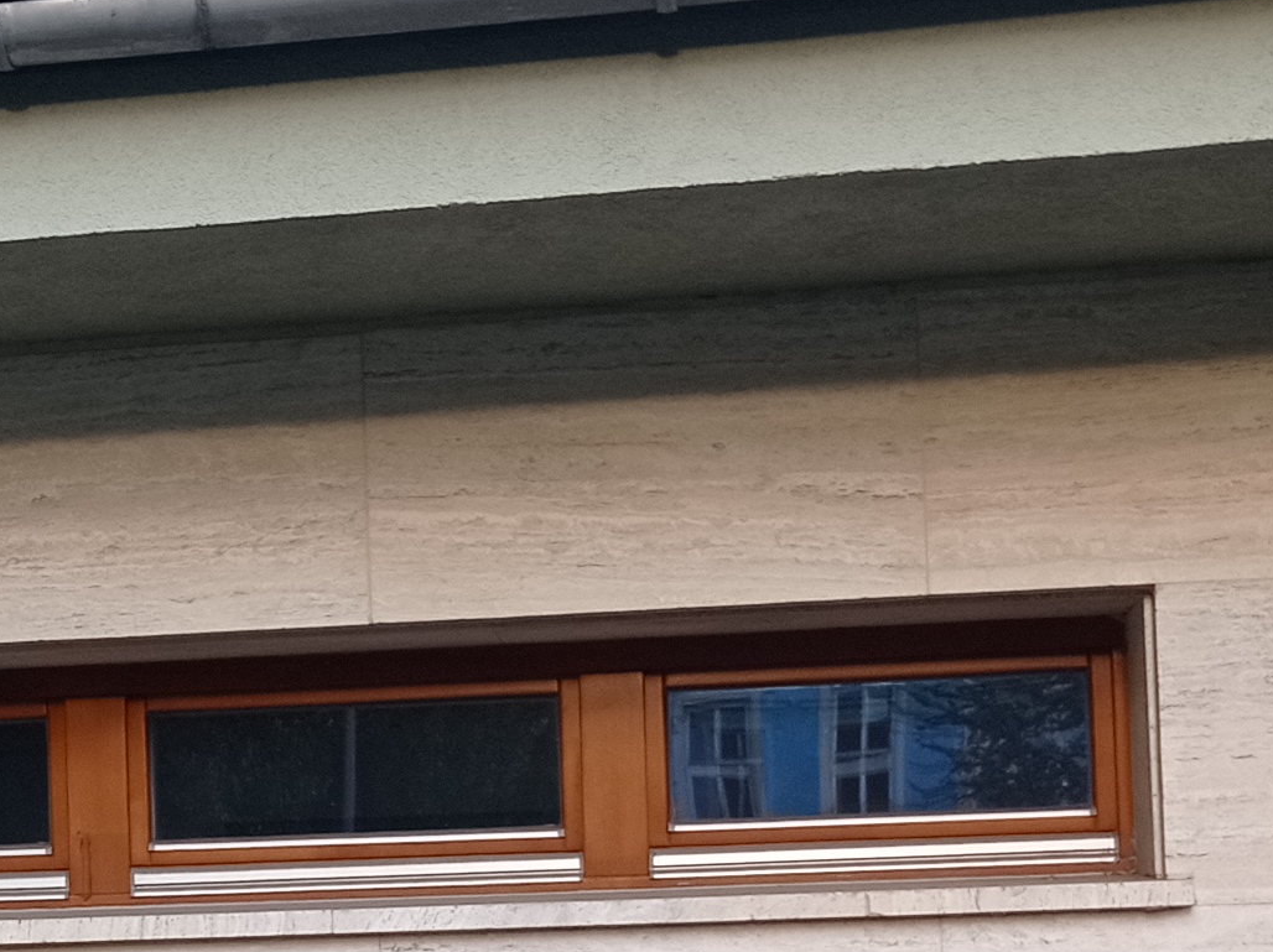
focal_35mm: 109
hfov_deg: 17.7
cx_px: 32
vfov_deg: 13.4
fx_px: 4005
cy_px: 855
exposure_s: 1/201
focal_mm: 4.74
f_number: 1.79
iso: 100
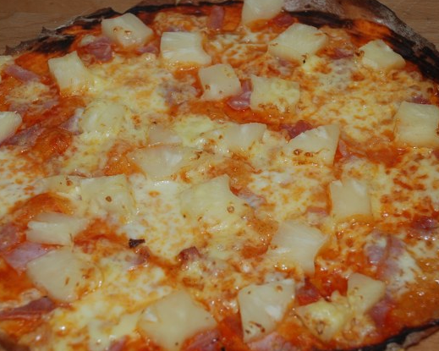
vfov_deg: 17.6
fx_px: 1130
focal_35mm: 87
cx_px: 204
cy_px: 196
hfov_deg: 22.0
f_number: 4.5
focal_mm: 40
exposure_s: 1/60
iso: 160
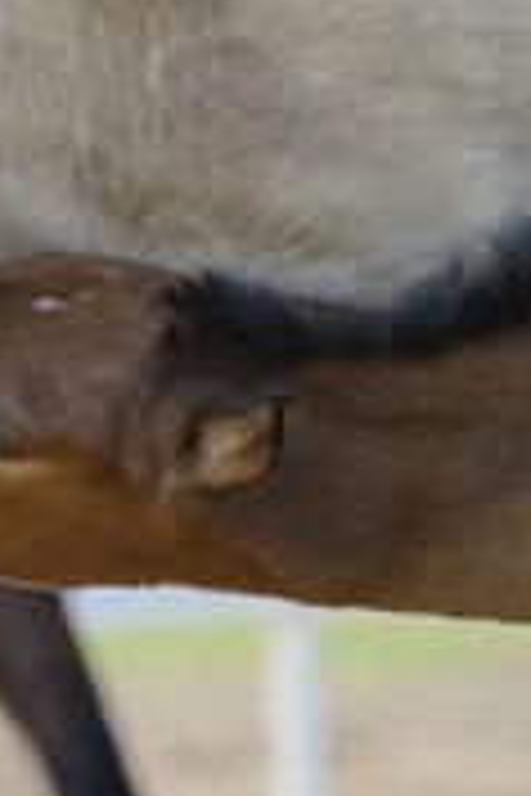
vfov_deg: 6.4
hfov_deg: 4.3
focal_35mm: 320
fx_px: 7079
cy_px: 234
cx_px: -320
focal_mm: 135
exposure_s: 1/400
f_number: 4.5
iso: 200
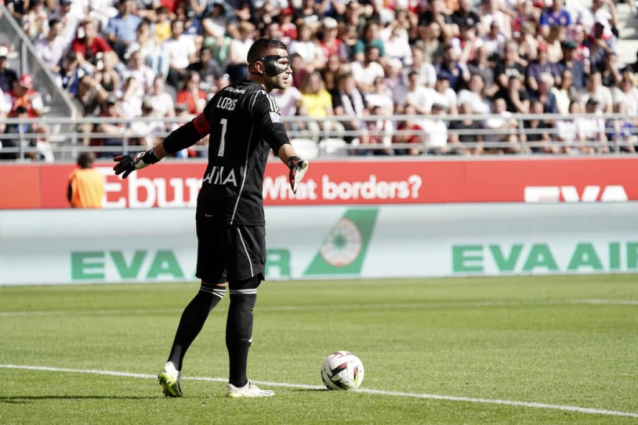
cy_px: 212
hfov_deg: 7.1
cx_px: 319
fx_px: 5158
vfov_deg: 4.7
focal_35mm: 291
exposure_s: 1/2000
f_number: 5.6
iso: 800
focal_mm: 291
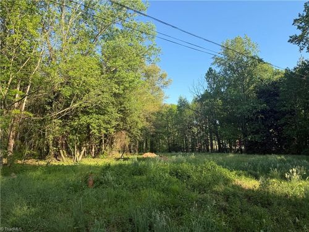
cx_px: 154
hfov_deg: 71.6
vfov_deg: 56.8
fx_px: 214
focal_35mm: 24
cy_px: 116
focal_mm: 6.76
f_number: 1.78
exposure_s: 1/1230
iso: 80
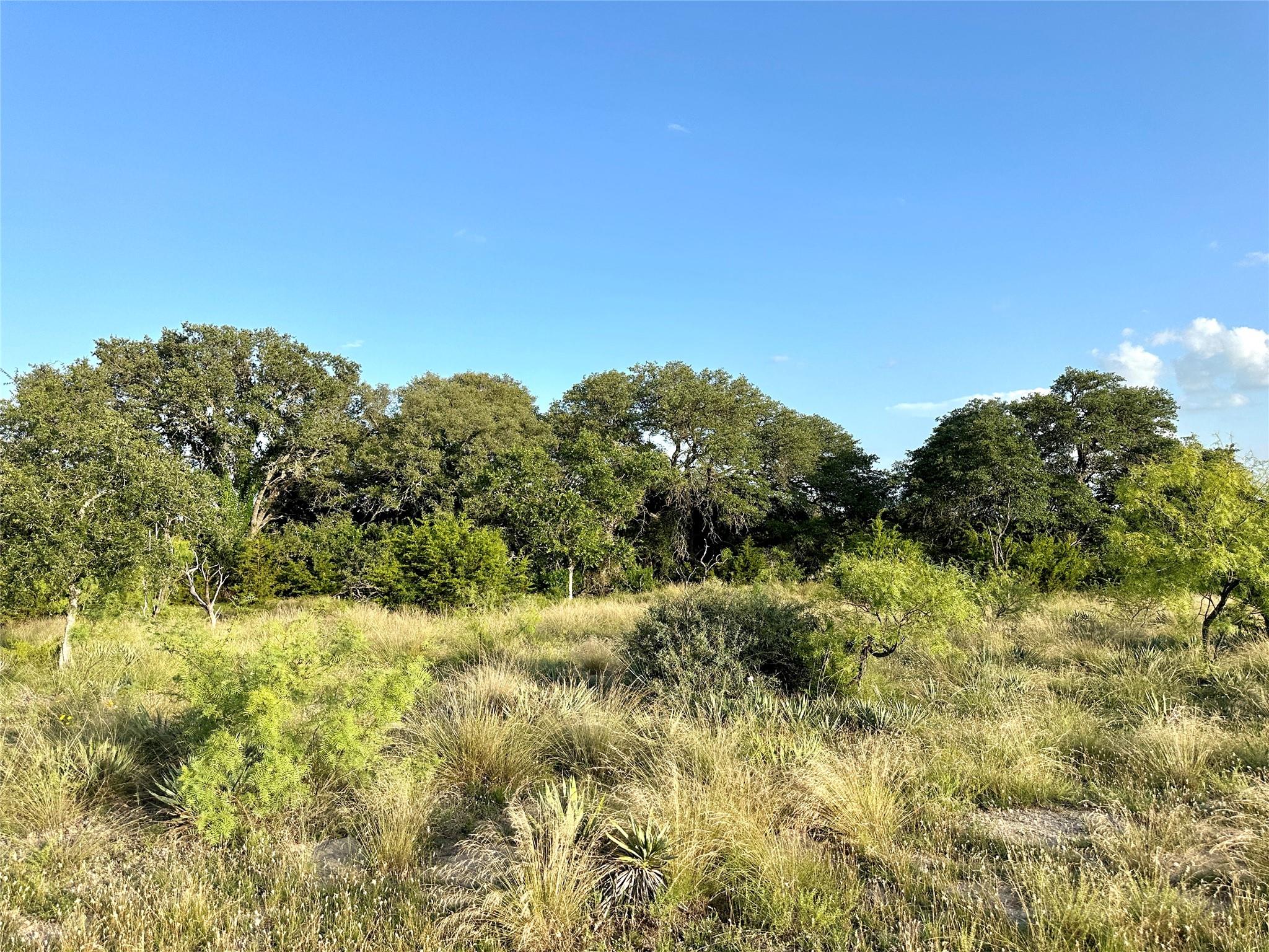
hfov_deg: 71.6
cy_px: 476
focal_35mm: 24
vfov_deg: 56.8
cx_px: 634
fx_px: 880
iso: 80
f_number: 1.78
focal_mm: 6.86
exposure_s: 1/2469
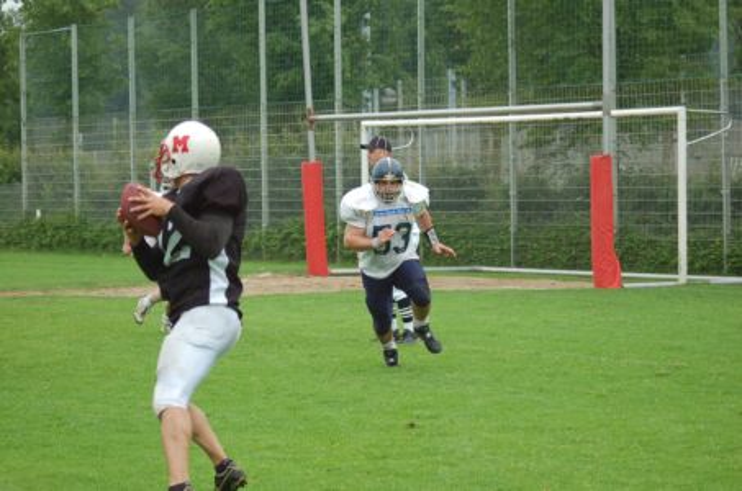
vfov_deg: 13.0
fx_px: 2160
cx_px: 371
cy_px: 246
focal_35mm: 105
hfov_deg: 19.5
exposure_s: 1/800
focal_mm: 70
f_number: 4
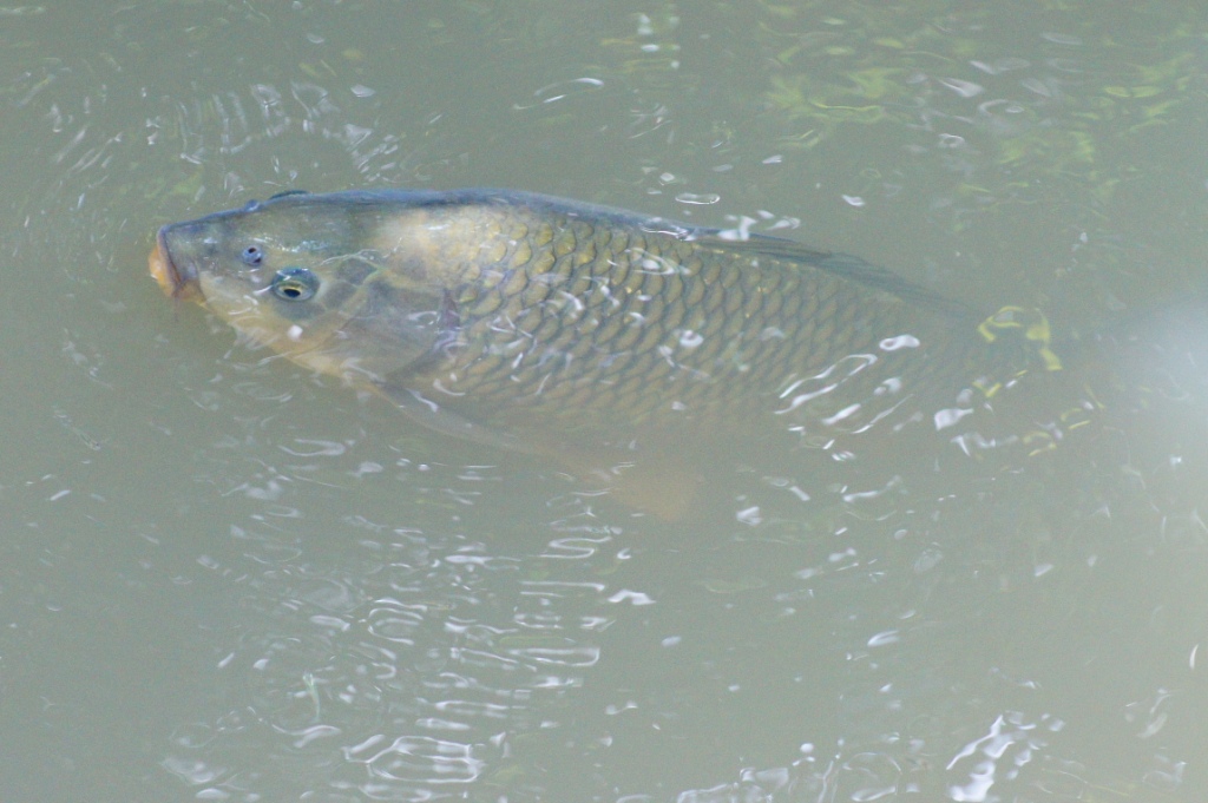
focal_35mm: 210
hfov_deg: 9.8
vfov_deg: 6.5
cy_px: 402
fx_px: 7041
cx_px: 604
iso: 1600
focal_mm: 140
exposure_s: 1/250
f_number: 5.6
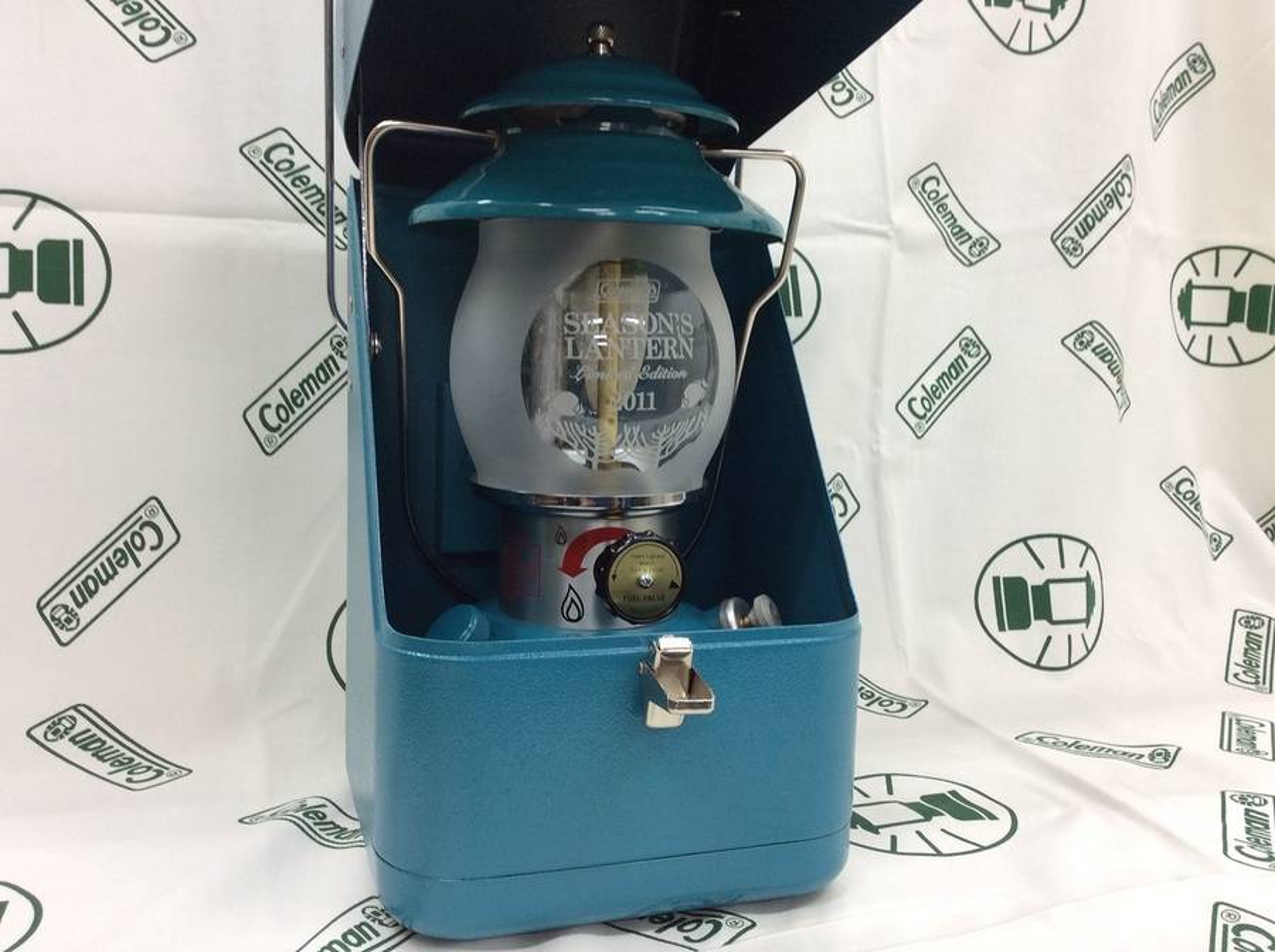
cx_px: 638
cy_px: 476
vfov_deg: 44.0
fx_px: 1177
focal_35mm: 32
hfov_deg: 56.9
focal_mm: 3.3
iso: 40
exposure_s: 1/25
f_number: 2.4
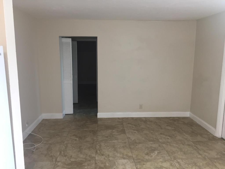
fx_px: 188
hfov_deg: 61.7
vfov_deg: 48.2
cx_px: 112
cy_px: 84
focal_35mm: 29
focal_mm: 4.15
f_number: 2.2
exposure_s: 1/30
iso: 64
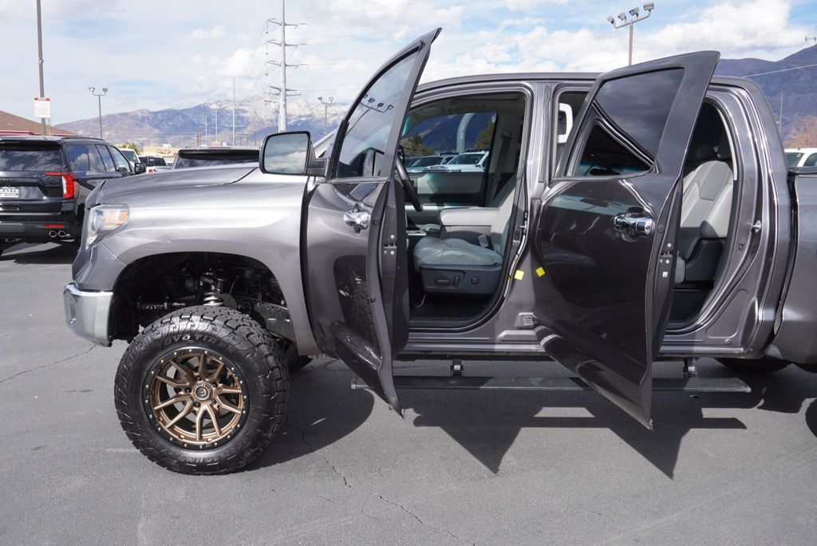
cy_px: 273
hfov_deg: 59.5
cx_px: 408
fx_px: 715
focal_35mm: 32
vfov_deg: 41.8
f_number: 7.1
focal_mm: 21
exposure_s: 1/200
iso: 100
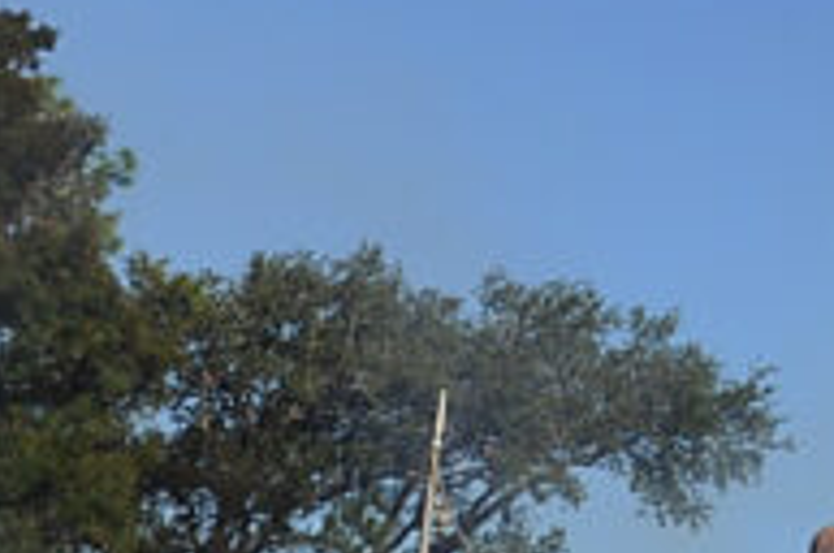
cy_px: -305
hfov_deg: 9.0
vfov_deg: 6.8
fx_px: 4602
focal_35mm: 199
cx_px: 2200
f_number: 5.6
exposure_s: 1/640
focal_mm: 32
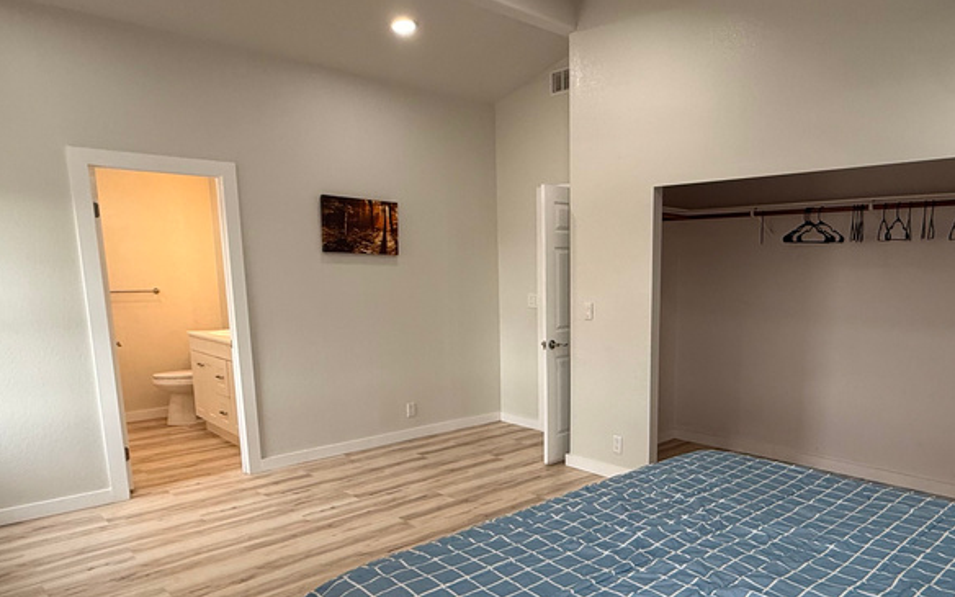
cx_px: 592
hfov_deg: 69.4
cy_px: 386
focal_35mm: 26
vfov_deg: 47.0
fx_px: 677
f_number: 2.2
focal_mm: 2.22
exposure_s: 1/120
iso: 160
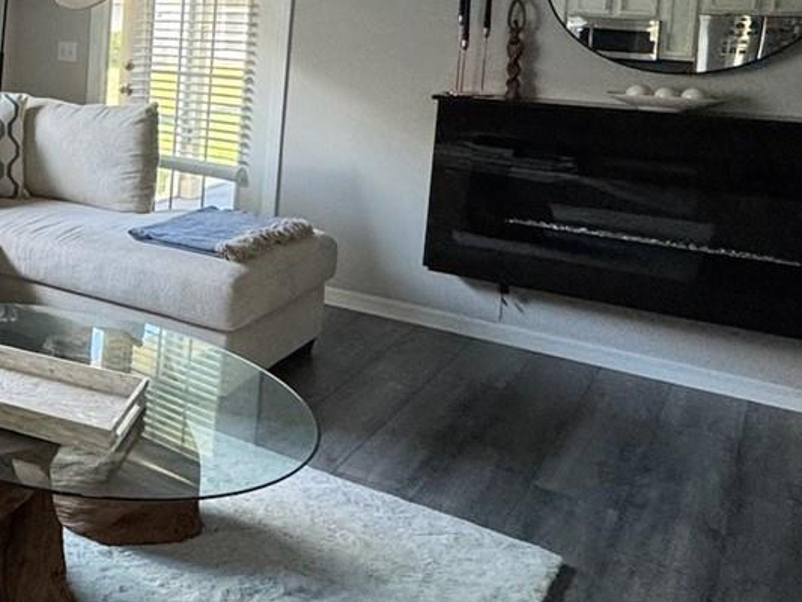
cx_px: -253
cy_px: 105
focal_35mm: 42
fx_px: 973
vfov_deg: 33.2
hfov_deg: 32.7
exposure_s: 1/99
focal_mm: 2.22
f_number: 2.2
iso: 200
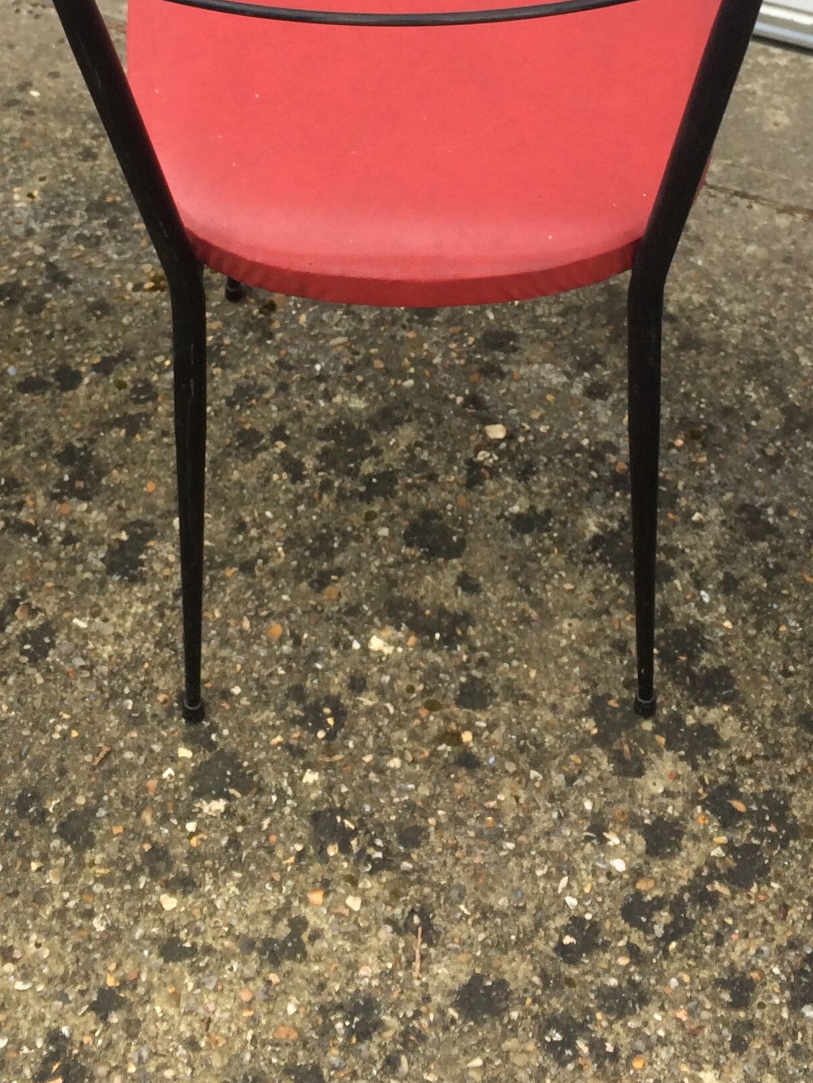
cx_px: 427
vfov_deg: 32.1
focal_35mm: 58
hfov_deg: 25.2
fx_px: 1816
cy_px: 171
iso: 32
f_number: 2.2
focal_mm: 4.15
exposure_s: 1/533
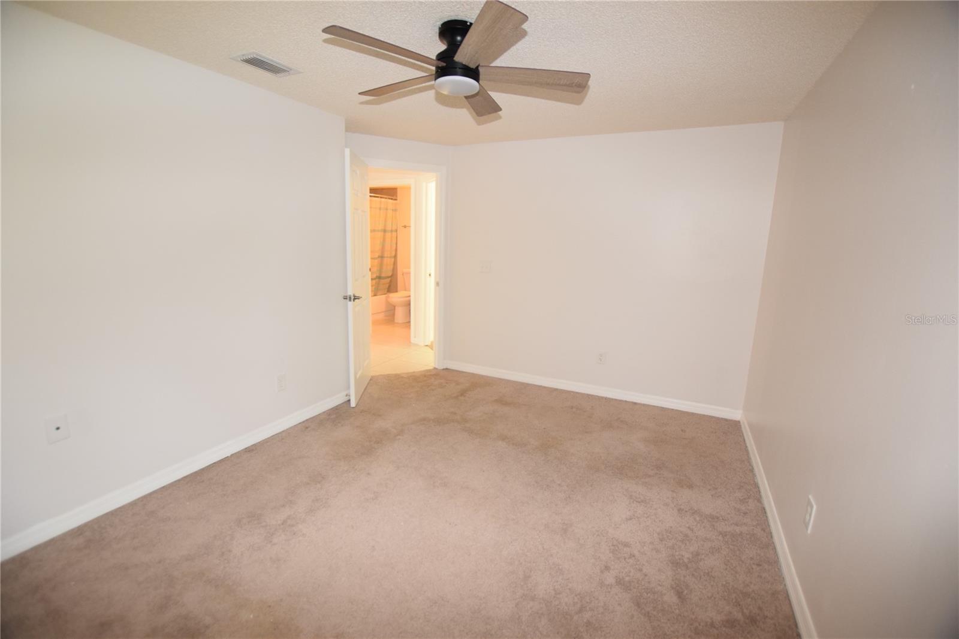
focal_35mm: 15
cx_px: 480
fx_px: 399
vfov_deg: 77.3
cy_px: 320
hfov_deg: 100.4
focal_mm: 10
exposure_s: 1/60
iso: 1000
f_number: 3.5
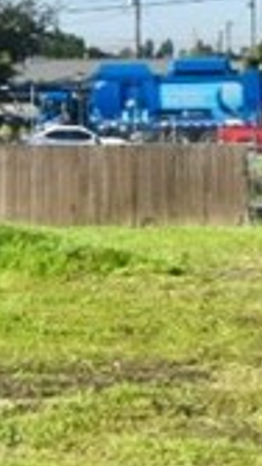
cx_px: 123
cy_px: 18
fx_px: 2382
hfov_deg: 6.3
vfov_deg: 11.1
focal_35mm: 193
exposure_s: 1/400
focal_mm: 20
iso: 200
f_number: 10
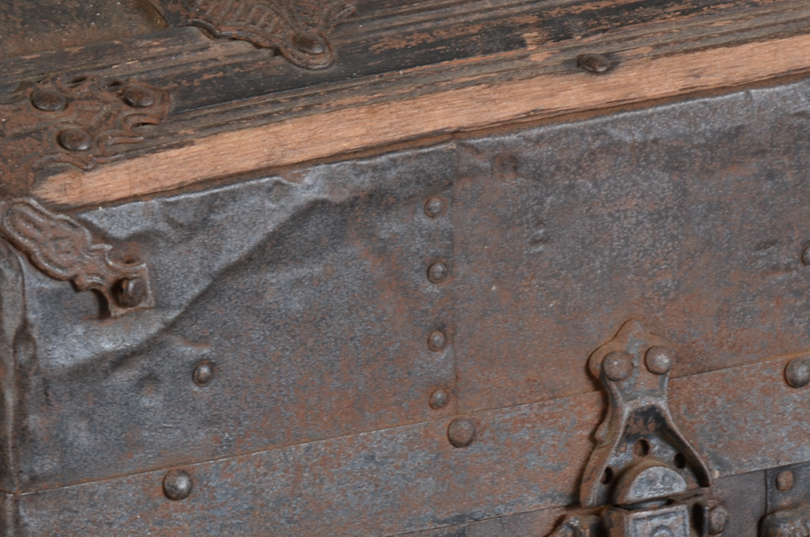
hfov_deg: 7.2
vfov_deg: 4.8
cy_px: 452
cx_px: 172
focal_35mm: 287
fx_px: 6442
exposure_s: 1/80
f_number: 11
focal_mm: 105
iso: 125
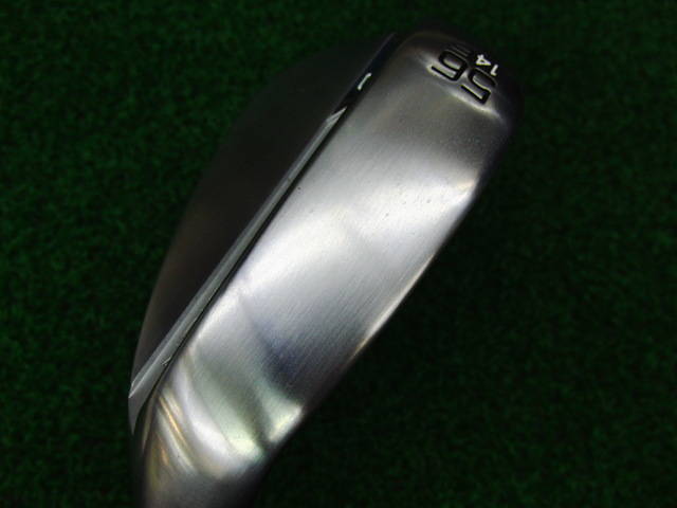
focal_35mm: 37
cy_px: 254
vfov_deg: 38.7
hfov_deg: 50.1
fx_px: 724
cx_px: 338
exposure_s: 1/80
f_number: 3.6
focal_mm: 6.42
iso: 160
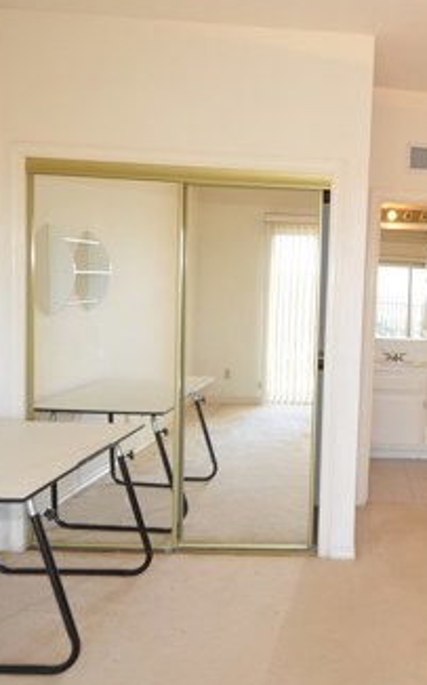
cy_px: 351
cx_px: 389
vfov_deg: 62.9
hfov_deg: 38.7
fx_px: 560
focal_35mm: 30
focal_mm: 10
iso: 250
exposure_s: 1/60
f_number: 4
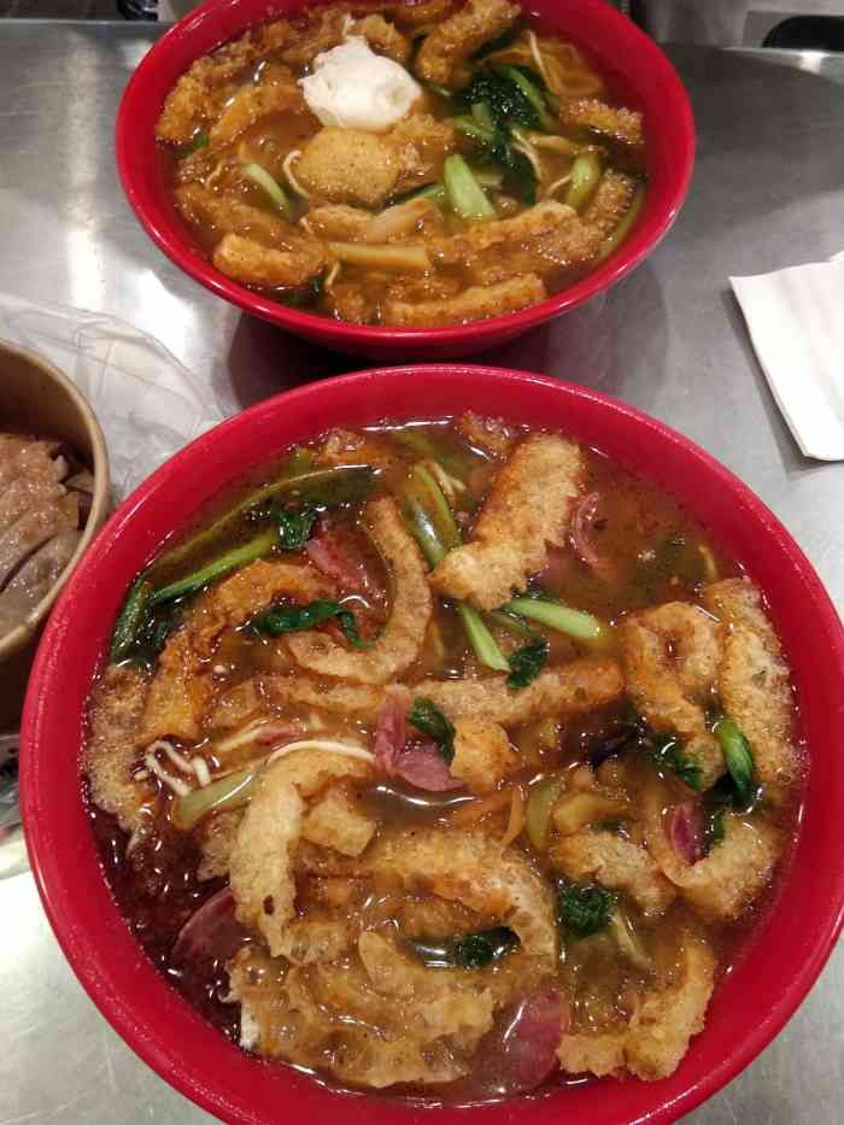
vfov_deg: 58.3
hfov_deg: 45.5
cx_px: 422
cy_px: 562
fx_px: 1008
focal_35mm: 31
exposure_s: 1/20
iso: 640
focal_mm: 3.69
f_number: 2.2
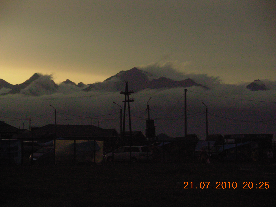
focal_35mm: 122
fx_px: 973
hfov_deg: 16.1
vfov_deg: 12.1
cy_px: 104
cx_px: 138
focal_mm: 20.2
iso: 200
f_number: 4.3
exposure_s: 1/322
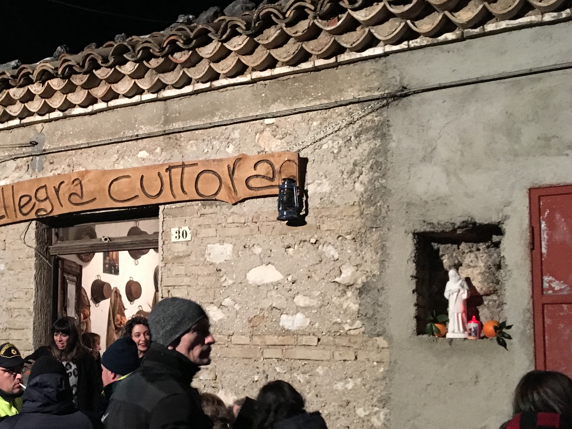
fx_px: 843
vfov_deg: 28.5
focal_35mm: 51
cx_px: 87
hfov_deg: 35.8
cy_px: 266
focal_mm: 4.15
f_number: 2.2
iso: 400
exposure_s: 1/17
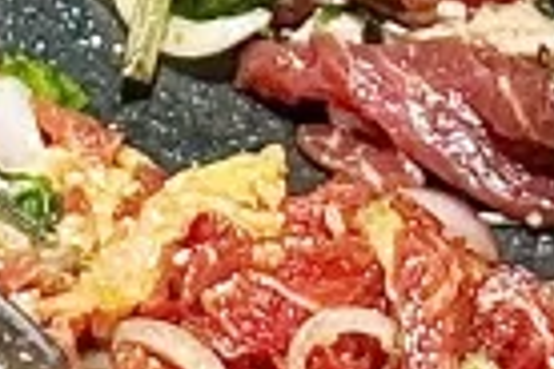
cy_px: -854
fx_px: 8002
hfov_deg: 4.0
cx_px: -205
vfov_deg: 2.6
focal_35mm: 520
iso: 64
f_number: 1.78
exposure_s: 1/121
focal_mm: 6.76
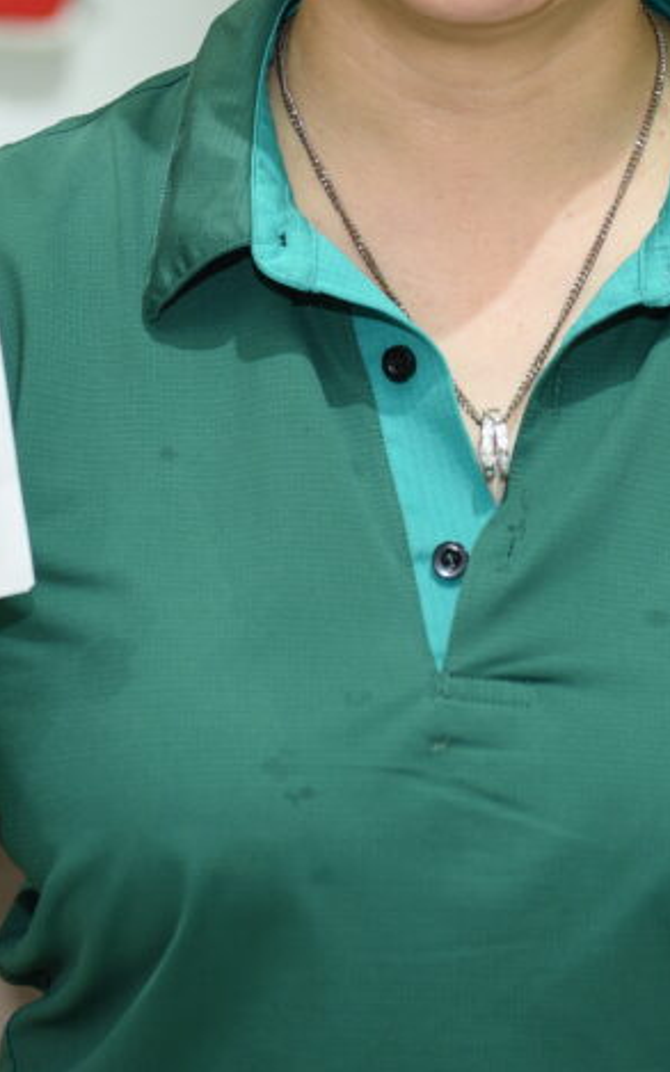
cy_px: 191
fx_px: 4764
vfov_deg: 12.8
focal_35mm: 163
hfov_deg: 8.0
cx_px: 503
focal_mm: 50
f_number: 2.8
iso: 450
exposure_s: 1/250
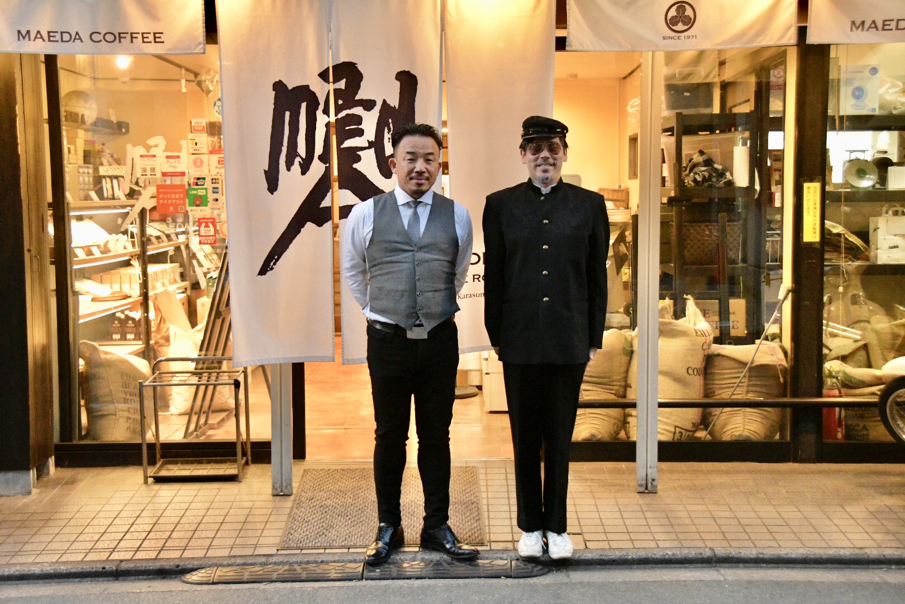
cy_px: 302
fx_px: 1282
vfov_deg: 26.5
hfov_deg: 38.9
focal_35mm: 51
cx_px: 452
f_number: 4.2
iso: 8000
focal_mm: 34
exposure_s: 1/200
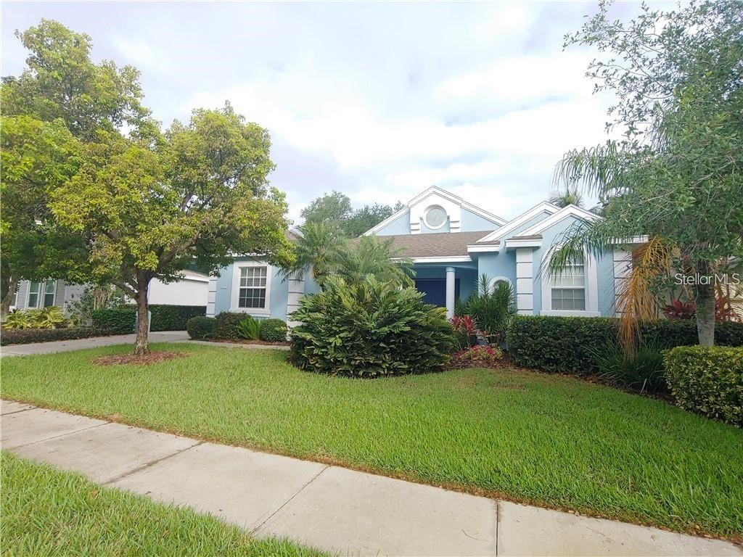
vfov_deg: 78.1
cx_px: 372
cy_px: 278
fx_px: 343
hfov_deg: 94.5
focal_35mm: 16
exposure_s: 1/191
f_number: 1.9
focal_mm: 2.18
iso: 50
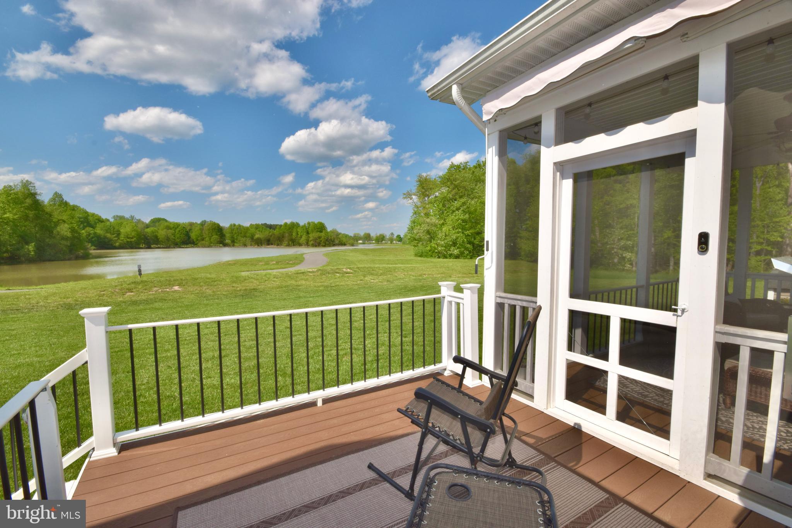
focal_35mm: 15
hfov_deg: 100.4
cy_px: 264
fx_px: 330
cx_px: 396
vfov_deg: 77.3
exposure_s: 1/200
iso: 250
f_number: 16
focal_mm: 10
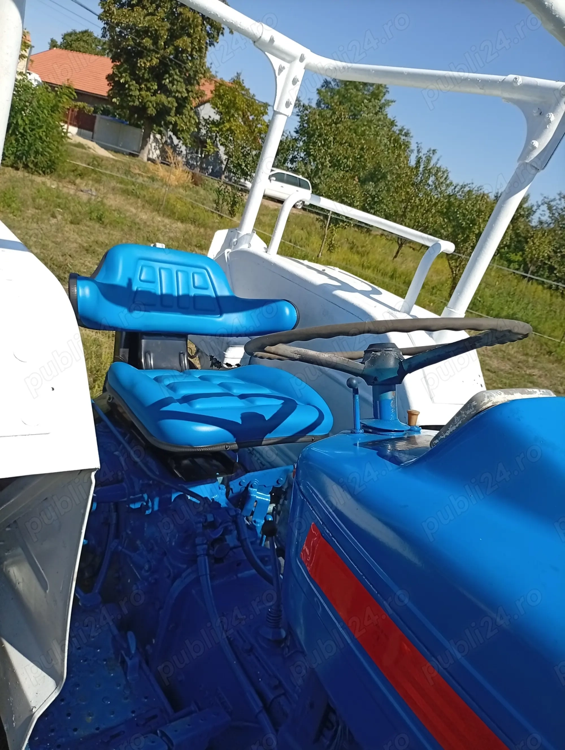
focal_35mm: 27
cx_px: 282
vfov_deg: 65.2
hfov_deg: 51.5
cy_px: 375
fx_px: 586
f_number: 1.8
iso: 51
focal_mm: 3.84
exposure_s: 1/1422
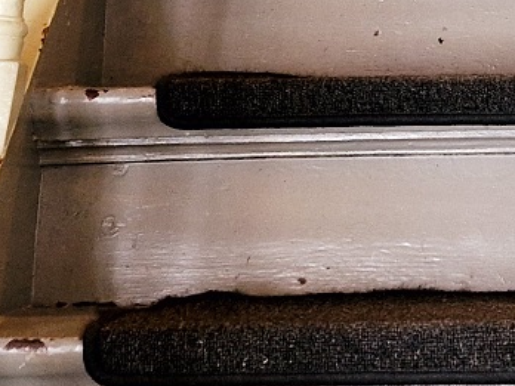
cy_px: -405
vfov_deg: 10.6
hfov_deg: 15.1
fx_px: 1889
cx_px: 577
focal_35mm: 127
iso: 250
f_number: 1.8
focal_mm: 5.54
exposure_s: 1/100
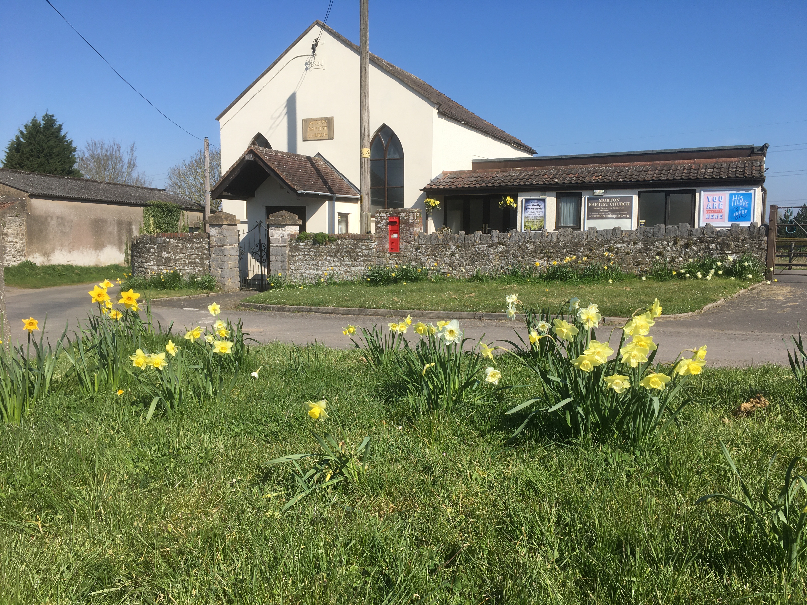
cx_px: 404
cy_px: 302
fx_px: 676
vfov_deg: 48.2
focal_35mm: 29
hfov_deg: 61.7
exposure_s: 1/1508
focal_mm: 4.15
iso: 25
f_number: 2.2
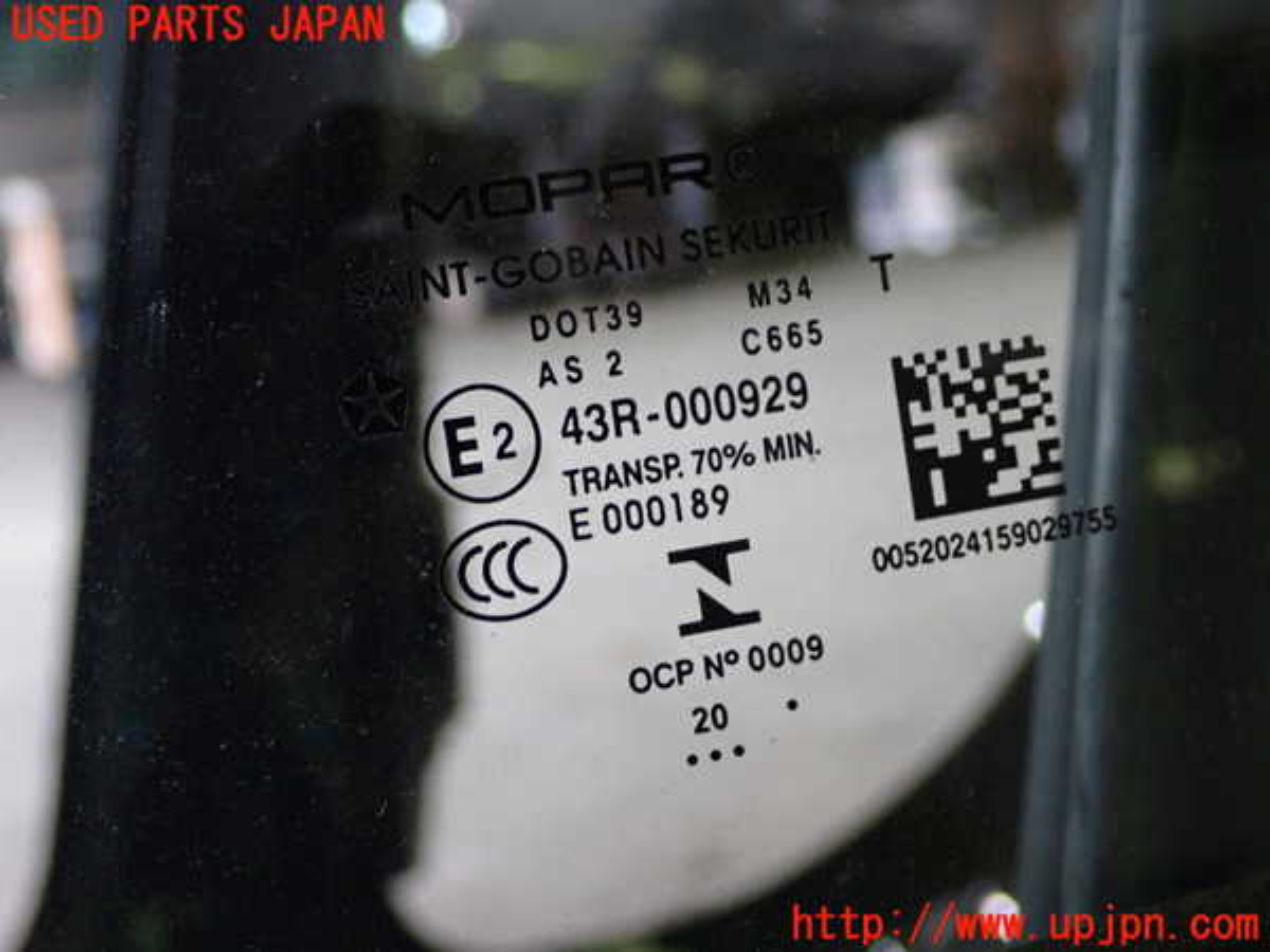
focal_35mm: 62
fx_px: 2275
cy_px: 476
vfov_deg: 23.7
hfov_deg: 31.2
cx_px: 635
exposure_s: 1/40
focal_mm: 11.09
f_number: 3.6
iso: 800
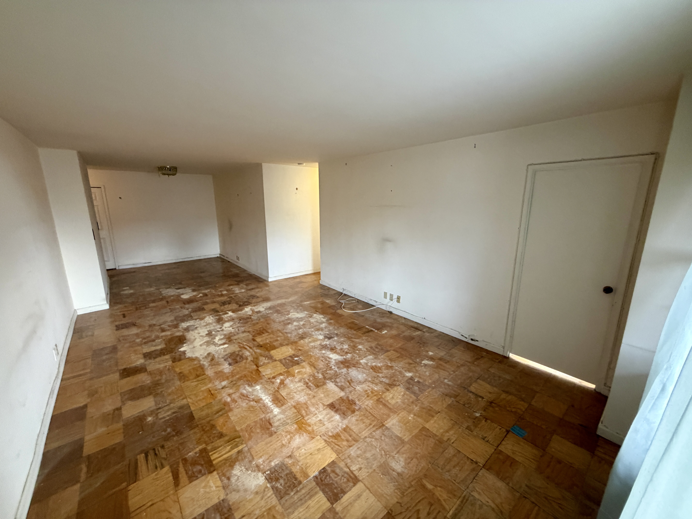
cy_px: 260
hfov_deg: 102.1
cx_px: 346
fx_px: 280
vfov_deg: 85.7
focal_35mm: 14
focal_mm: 2.22
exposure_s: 1/60
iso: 400
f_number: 2.2
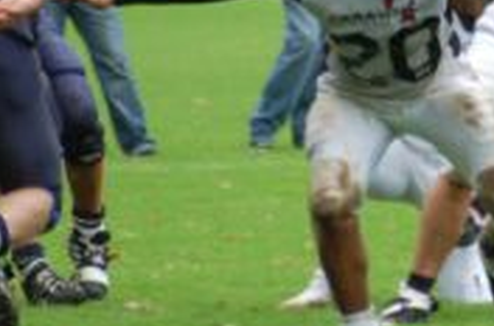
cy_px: 115
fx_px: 12703
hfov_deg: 2.2
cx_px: 490
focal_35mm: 929
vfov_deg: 1.5
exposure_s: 1/400
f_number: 5.3
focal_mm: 240
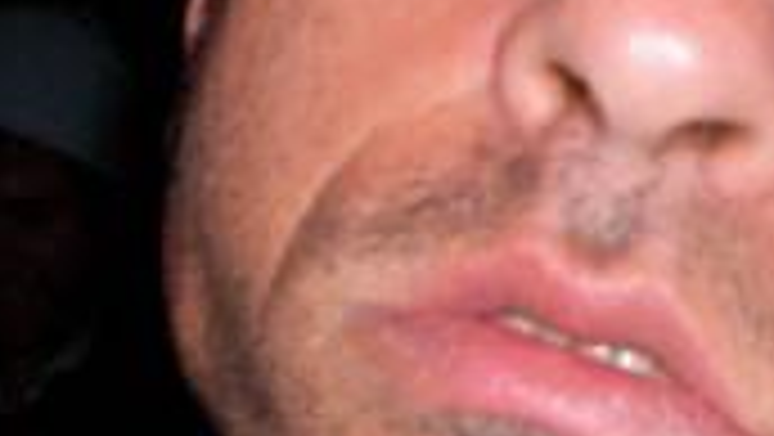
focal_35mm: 138
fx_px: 2834
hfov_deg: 15.2
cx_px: 846
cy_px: 449
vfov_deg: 8.7
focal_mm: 5.7
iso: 160
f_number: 2.8
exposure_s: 1/60
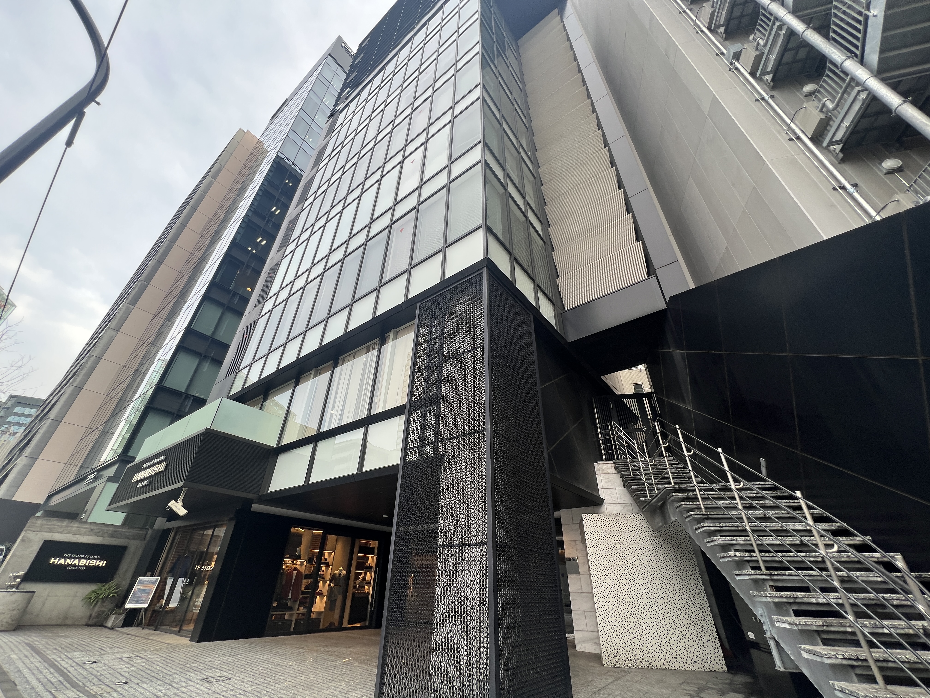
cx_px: 465
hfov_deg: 106.2
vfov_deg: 89.9
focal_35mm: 13
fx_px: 349
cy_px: 349
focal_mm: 1.57
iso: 32
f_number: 1.8
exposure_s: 1/174
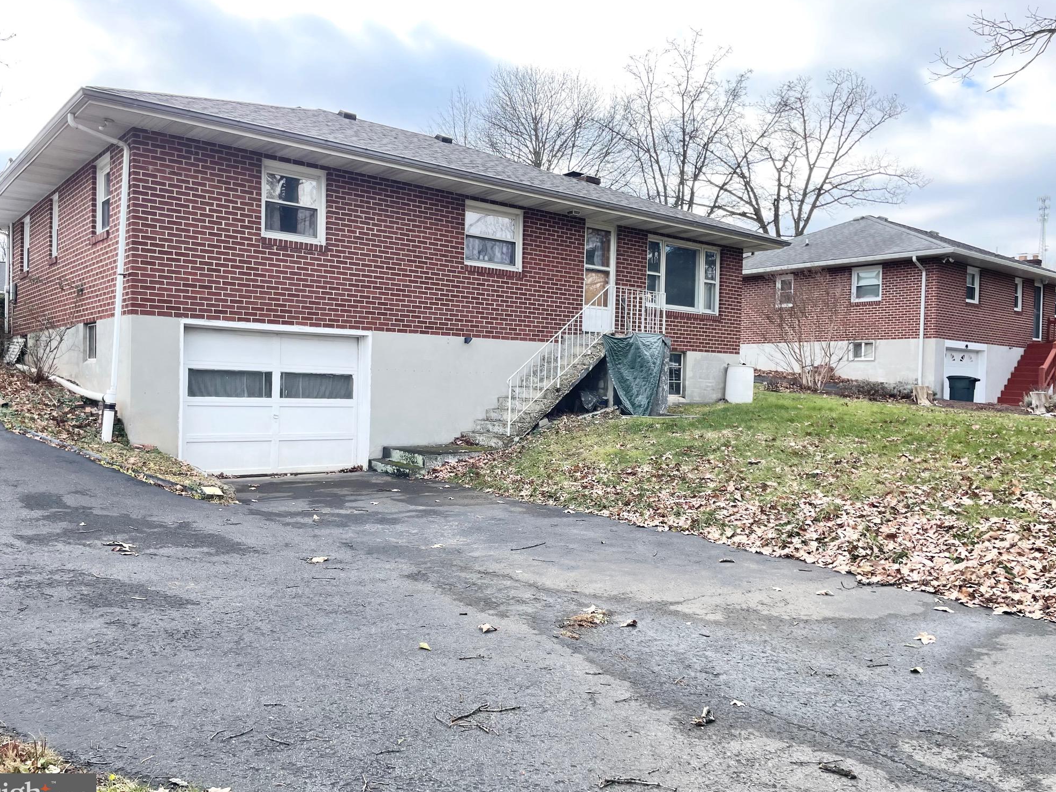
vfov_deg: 51.3
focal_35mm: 27
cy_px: 406
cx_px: 511
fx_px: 824
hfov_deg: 65.3
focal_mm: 4.2
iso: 32
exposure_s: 1/903
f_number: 1.6
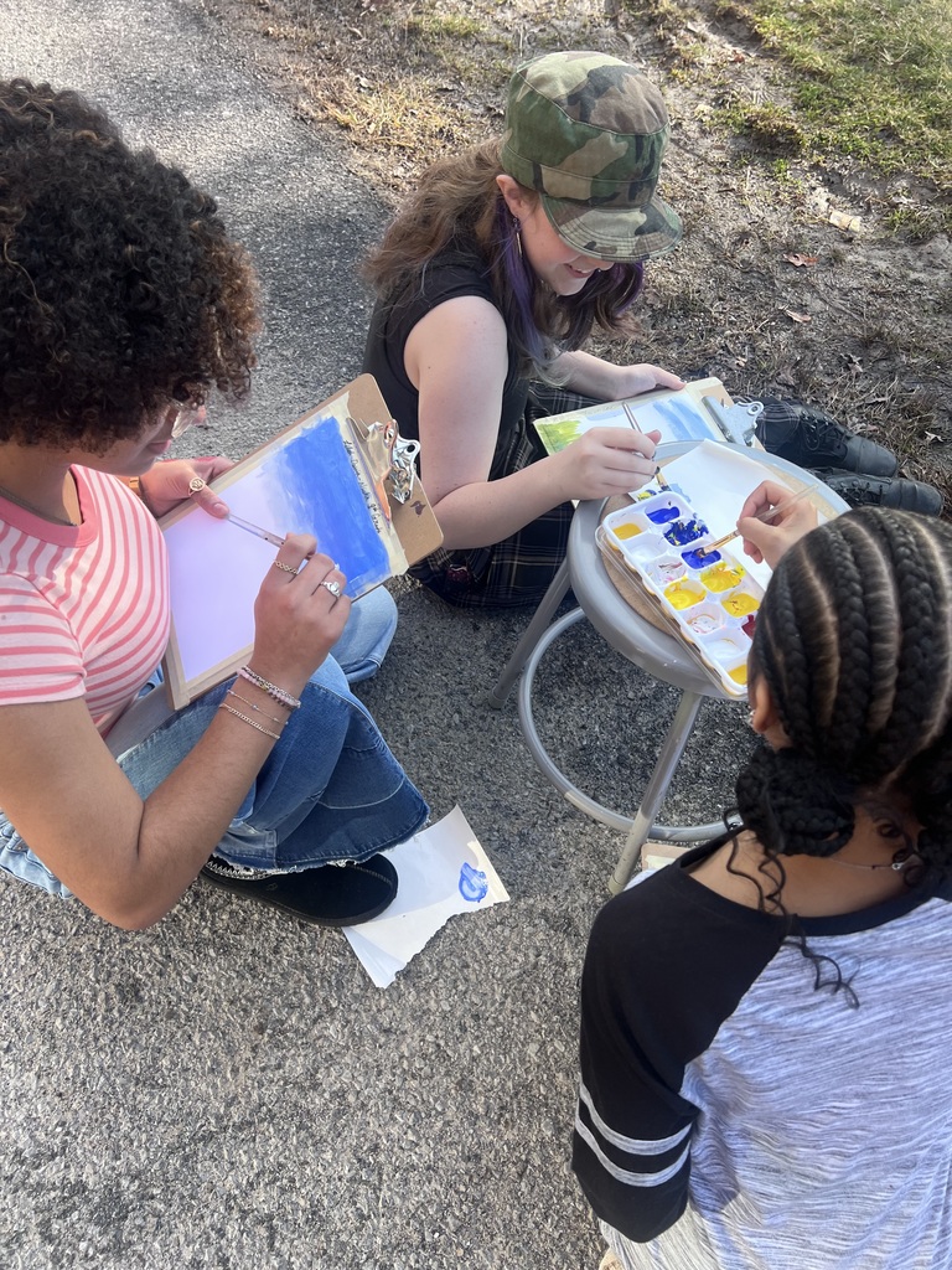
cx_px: 476
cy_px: 635
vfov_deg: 67.3
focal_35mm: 26
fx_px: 953
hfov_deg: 53.1
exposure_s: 1/753
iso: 50
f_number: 1.5
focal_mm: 5.7
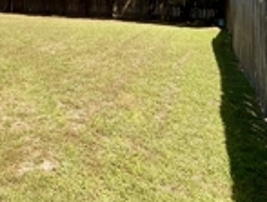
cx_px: -11
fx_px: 294
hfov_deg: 41.3
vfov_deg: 32.9
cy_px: -24
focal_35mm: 38
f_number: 2.2
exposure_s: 1/1033
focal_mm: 2.22
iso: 50
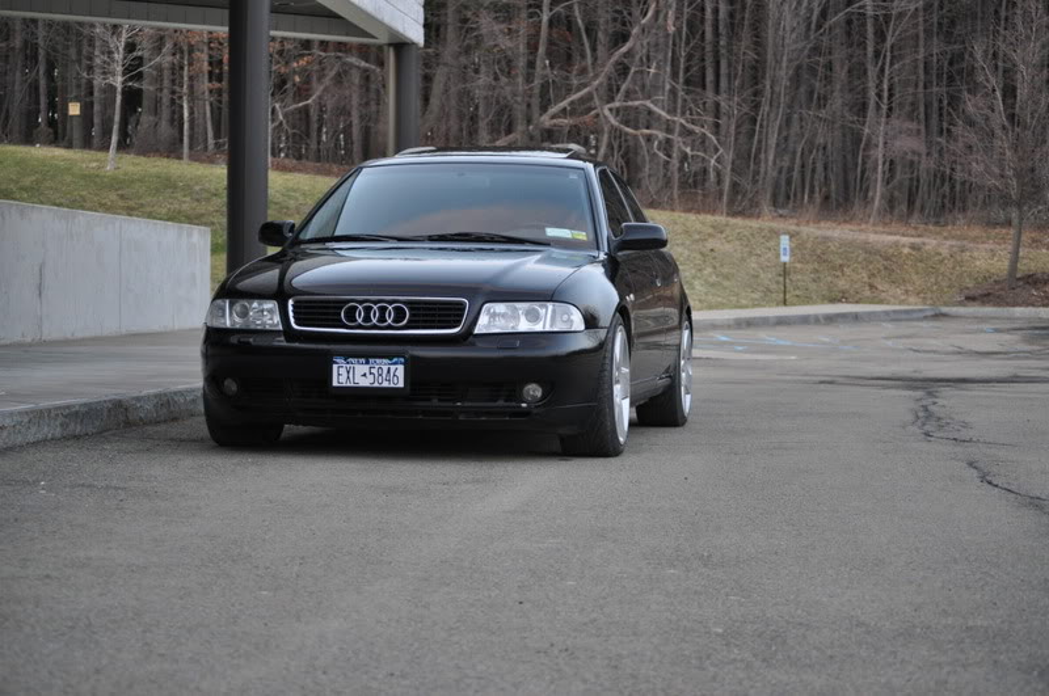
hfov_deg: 24.7
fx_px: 2401
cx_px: 524
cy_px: 348
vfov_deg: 16.5
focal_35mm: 82
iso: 900
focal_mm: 55
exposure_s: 1/30
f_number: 4
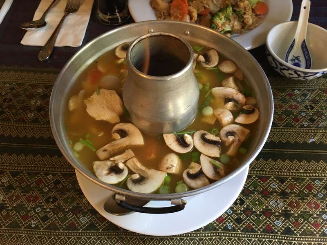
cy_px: 122
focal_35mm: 29
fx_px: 274
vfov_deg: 48.2
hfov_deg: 61.7
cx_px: 164
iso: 160
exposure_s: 1/30
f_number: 2.2
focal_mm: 4.15
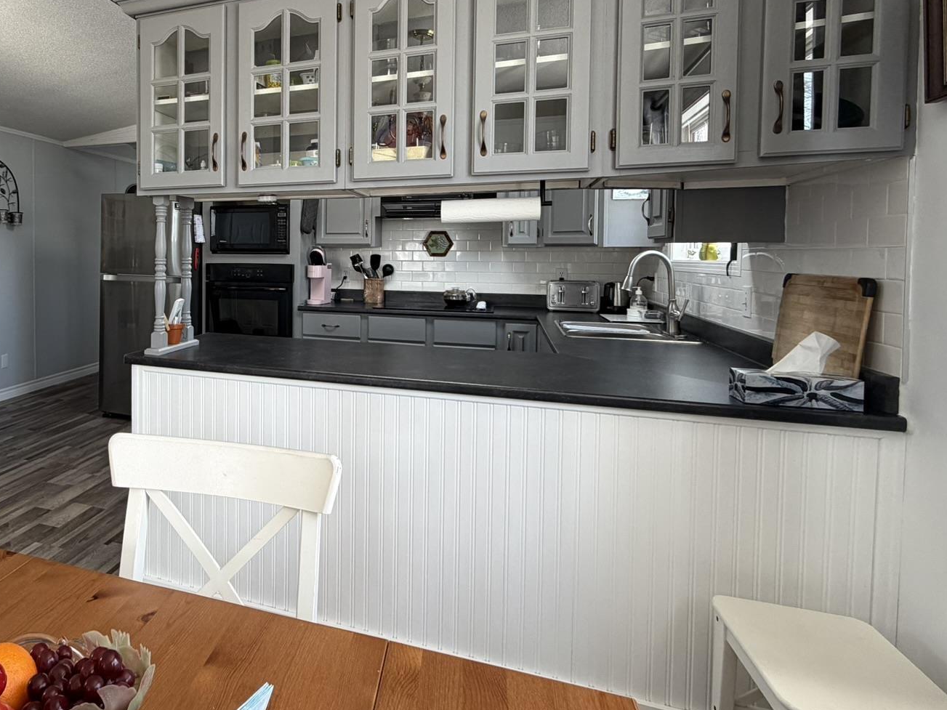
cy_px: 271
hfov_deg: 72.0
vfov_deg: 60.4
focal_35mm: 22
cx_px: 257
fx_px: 602
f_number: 2.2
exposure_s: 1/121
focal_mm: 2.22
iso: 125
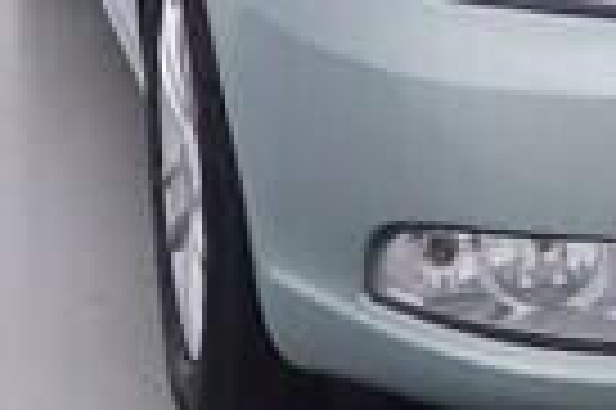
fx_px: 2884
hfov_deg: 12.0
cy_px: -333
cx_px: 638
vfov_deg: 7.8
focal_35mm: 169
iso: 200
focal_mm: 15
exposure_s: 1/80
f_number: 5
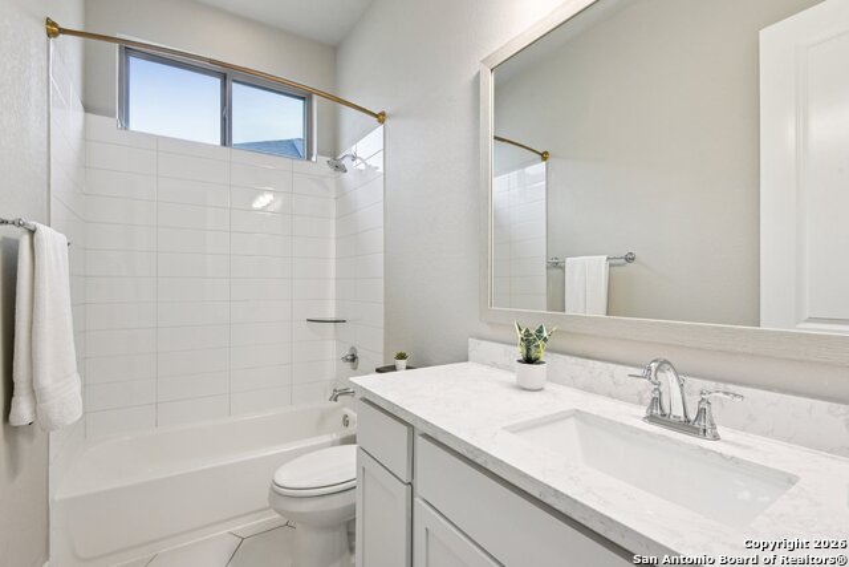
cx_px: 424
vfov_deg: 73.8
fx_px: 377
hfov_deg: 96.7
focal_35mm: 16
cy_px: 284
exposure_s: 1/25
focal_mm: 16
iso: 400
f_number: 8
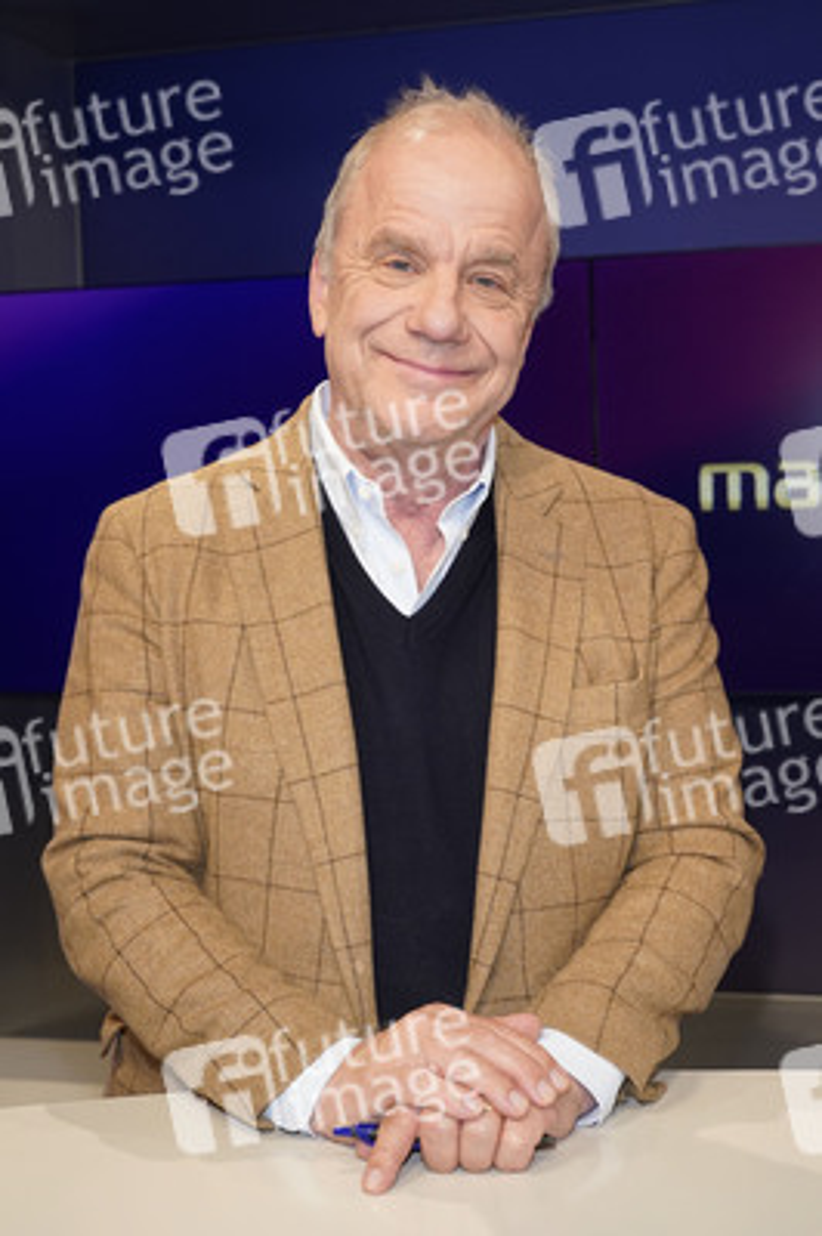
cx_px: 411
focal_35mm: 40
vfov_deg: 48.5
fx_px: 1372
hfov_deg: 33.3
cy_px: 618
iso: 2000
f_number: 5.6
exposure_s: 1/160
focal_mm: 40
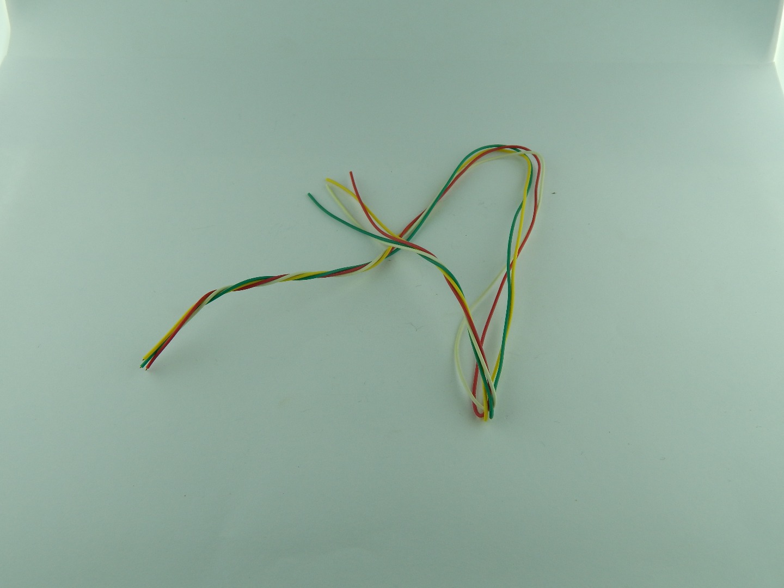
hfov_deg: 52.6
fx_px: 793
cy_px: 294
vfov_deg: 40.7
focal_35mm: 35
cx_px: 392
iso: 125
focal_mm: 6.1
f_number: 6.7
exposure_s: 1/400
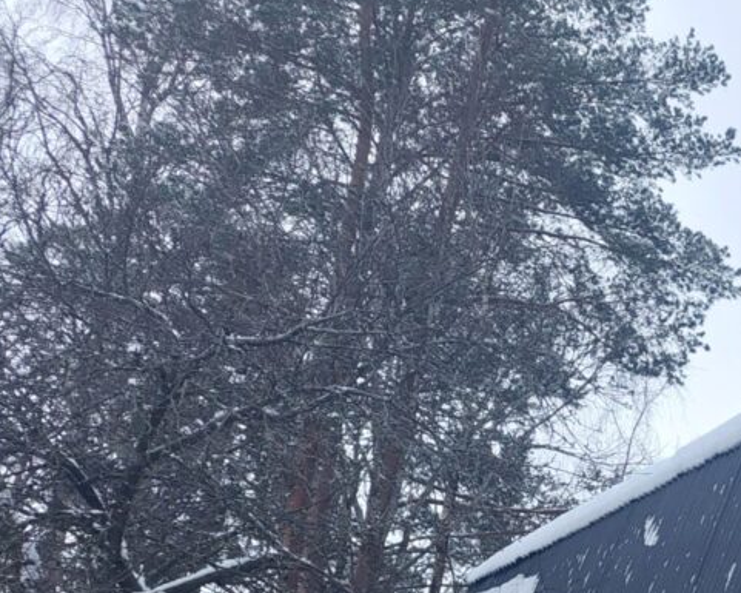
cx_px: 1097
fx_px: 1601
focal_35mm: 73
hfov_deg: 21.9
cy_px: 772
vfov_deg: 19.4
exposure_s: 1/100
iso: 64
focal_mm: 5.23
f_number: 1.8
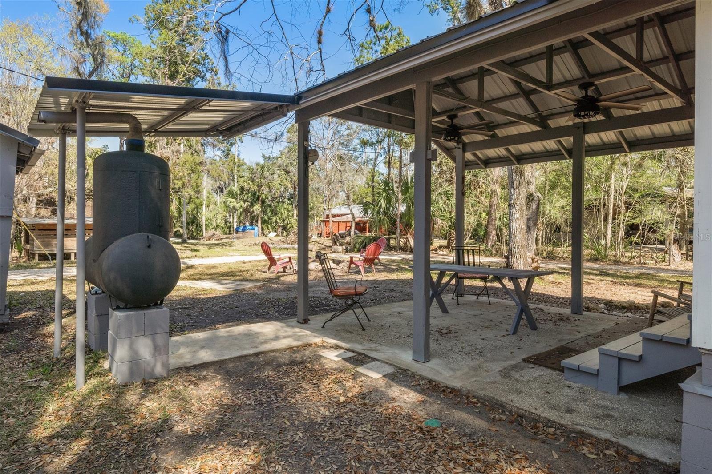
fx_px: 386
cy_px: 237
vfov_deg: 63.2
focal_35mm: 20
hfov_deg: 85.4
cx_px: 356
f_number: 8
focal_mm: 13
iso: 320
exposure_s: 1/320
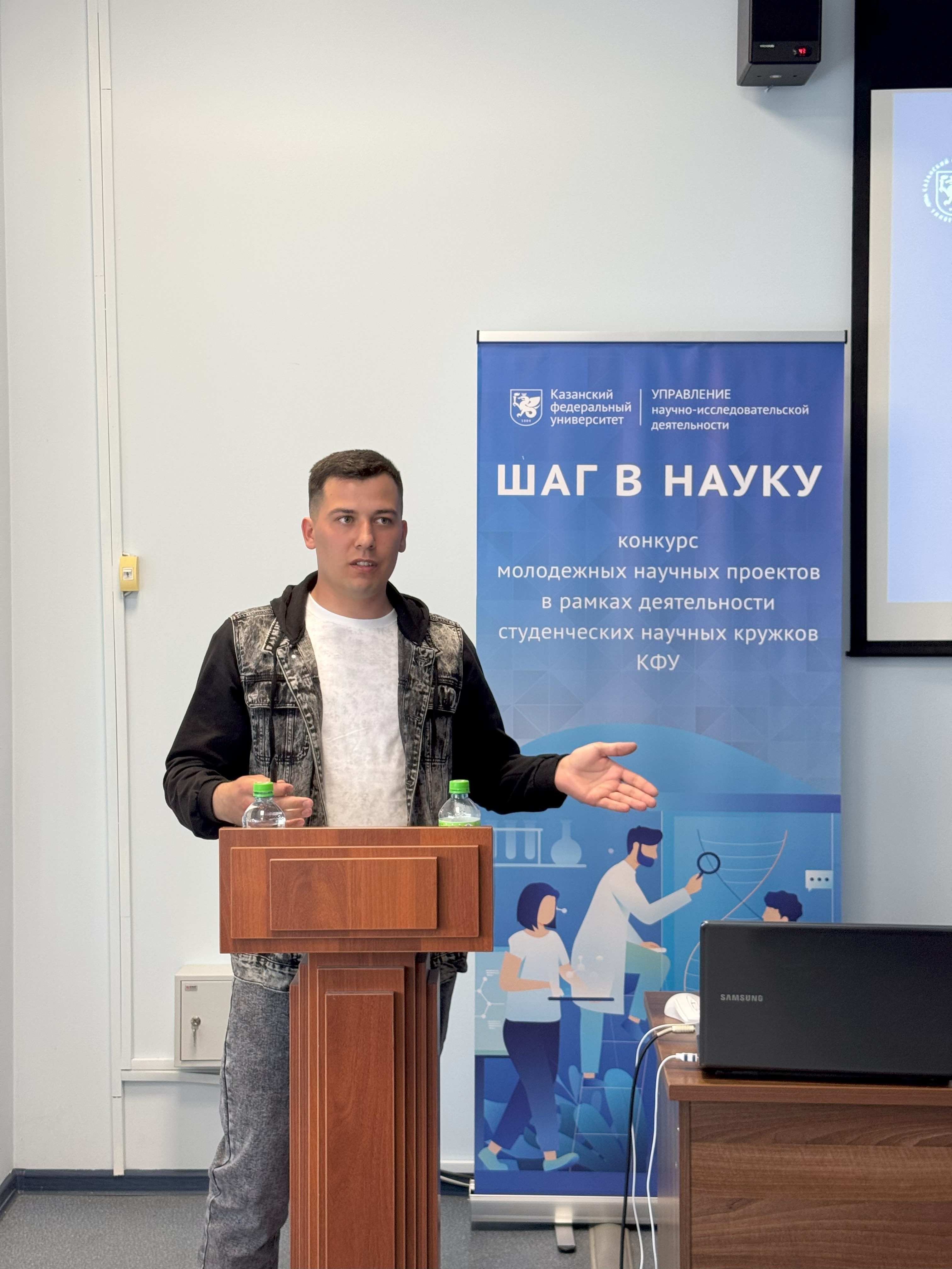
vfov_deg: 39.7
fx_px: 1760
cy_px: 634
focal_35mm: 48
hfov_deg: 30.3
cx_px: 476
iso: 100
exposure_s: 1/50
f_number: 1.78
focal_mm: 6.76
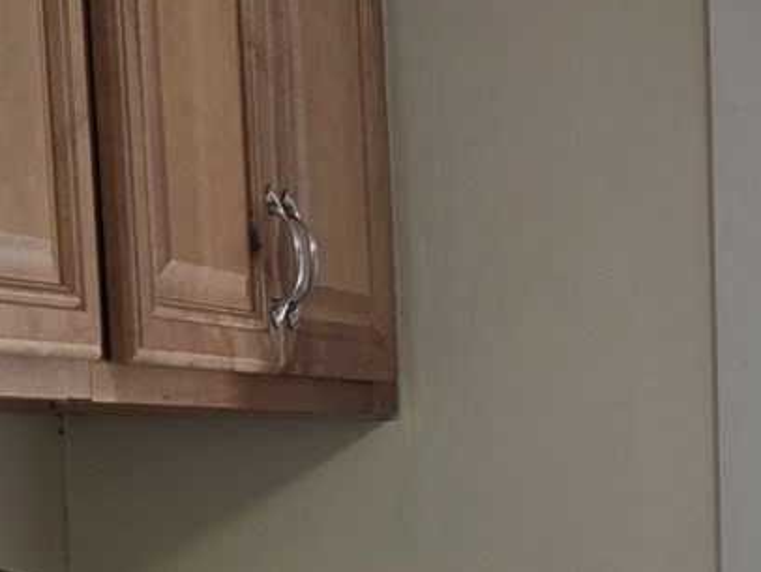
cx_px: 1528
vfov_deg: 12.5
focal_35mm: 116
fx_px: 2552
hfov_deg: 14.2
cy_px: 701
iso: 80
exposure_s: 1/120
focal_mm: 6.3
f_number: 1.7
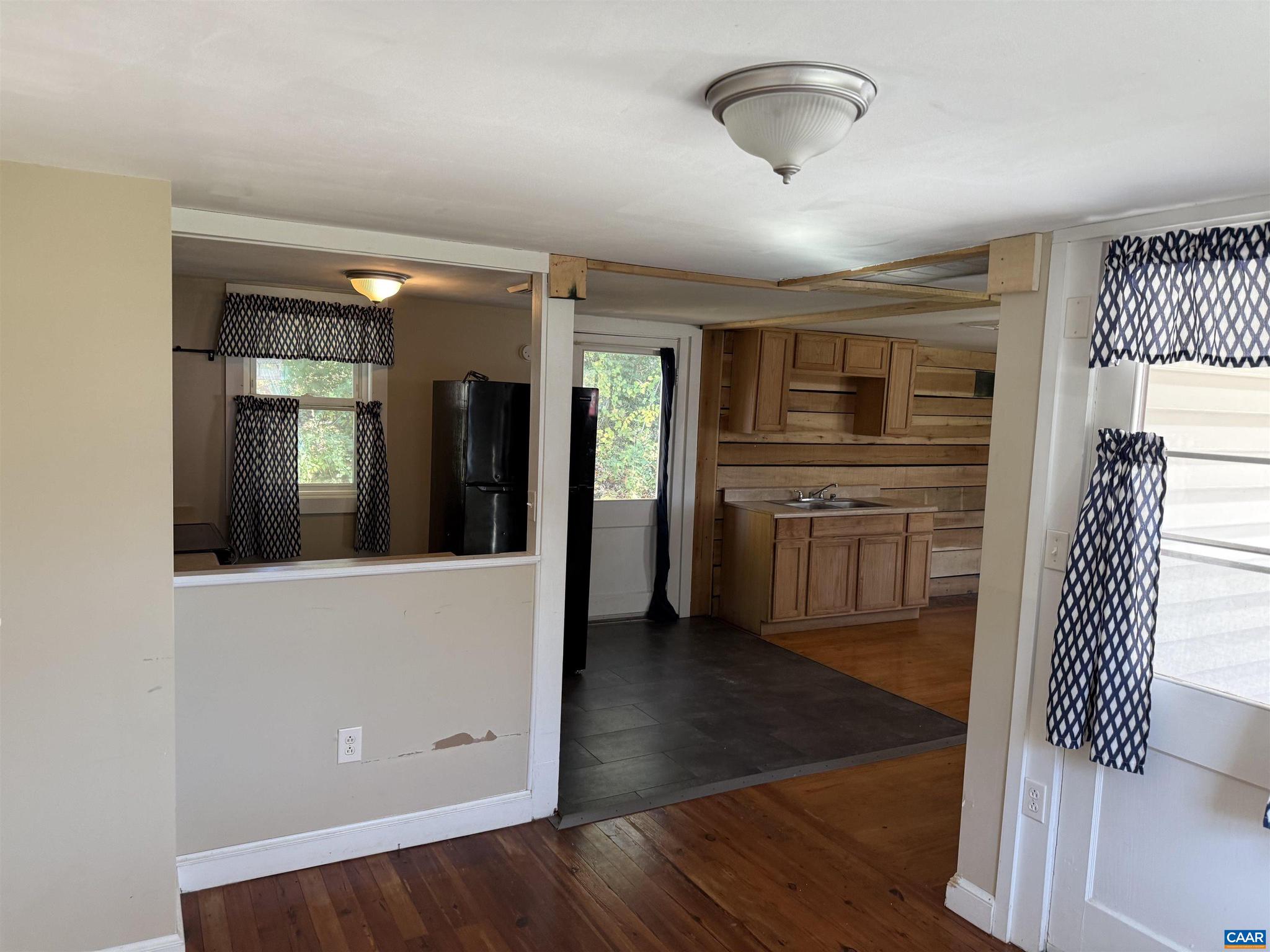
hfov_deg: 71.6
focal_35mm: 24
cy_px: 476
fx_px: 881
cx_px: 635
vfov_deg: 56.8
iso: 200
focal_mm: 6.76
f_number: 1.78
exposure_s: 1/121
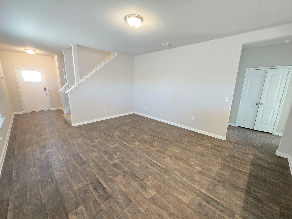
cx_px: 146
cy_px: 110
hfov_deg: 106.2
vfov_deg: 89.9
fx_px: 110
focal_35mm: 13
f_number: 2.2
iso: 1250
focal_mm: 2.2
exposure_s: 1/60
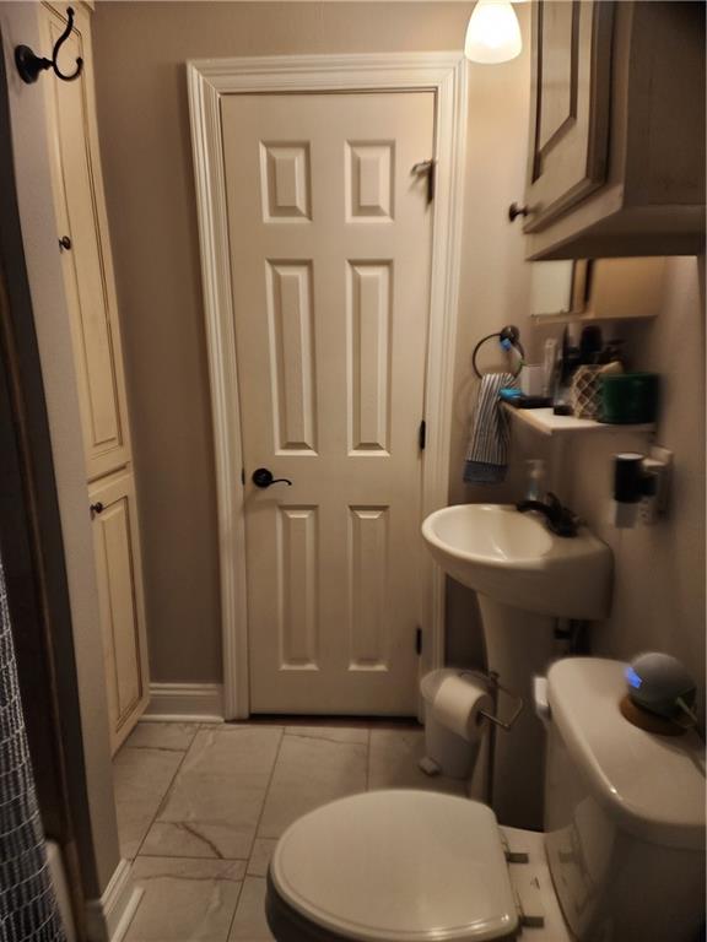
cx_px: 354
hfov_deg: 58.9
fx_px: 626
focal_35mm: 23
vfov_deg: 73.9
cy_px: 471
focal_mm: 6.4
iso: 200
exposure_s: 1/120
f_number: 1.8
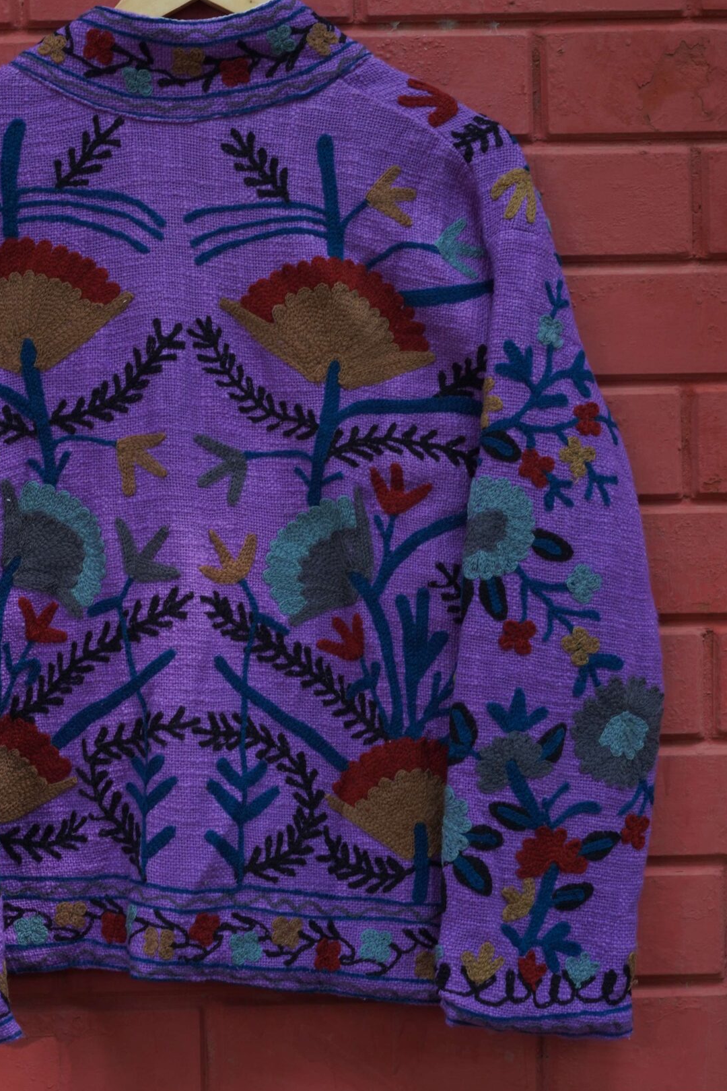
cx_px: 183
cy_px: 524
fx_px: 2393
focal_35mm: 79
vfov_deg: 25.7
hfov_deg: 17.2
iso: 500
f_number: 7.1
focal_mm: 50
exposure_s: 1/160
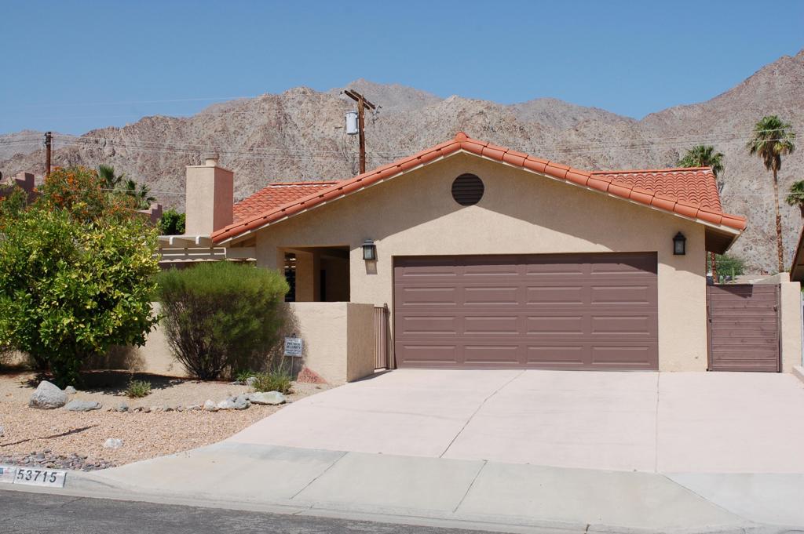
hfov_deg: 42.4
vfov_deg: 28.9
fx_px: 1038
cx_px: 402
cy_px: 267
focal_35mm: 46
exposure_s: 1/400
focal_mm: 31
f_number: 10
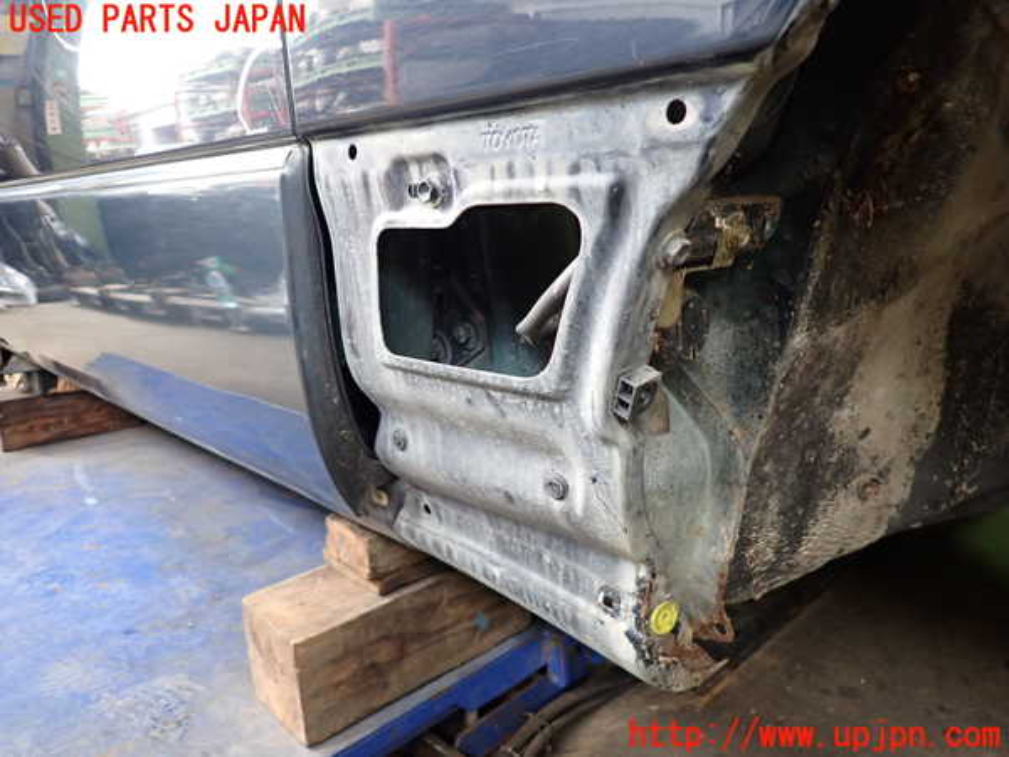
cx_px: 504
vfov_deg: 54.9
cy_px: 378
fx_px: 729
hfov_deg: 69.4
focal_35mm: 25
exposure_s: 1/30
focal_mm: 4.5
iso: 320
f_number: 2
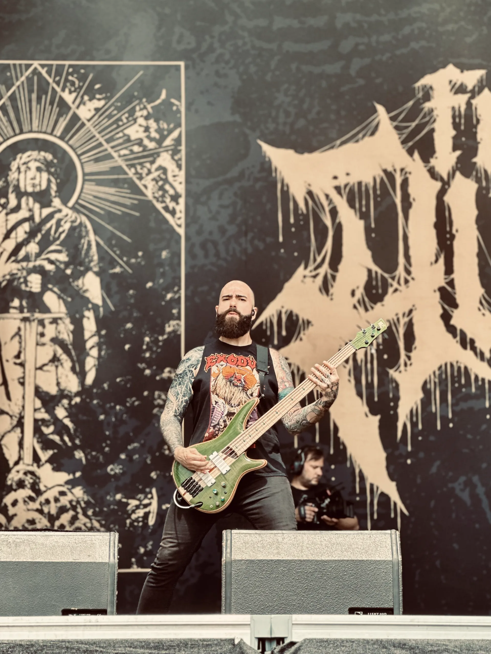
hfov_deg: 19.1
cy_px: 327
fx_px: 1456
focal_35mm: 77
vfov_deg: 25.3
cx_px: 246
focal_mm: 9
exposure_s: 1/139
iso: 40
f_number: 2.8
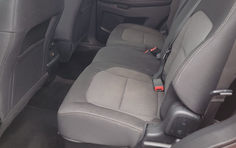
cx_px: 117
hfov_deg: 51.5
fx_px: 244
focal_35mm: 38
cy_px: 32
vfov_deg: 32.7
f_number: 1.8
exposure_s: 1/59
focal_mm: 6.7
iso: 401
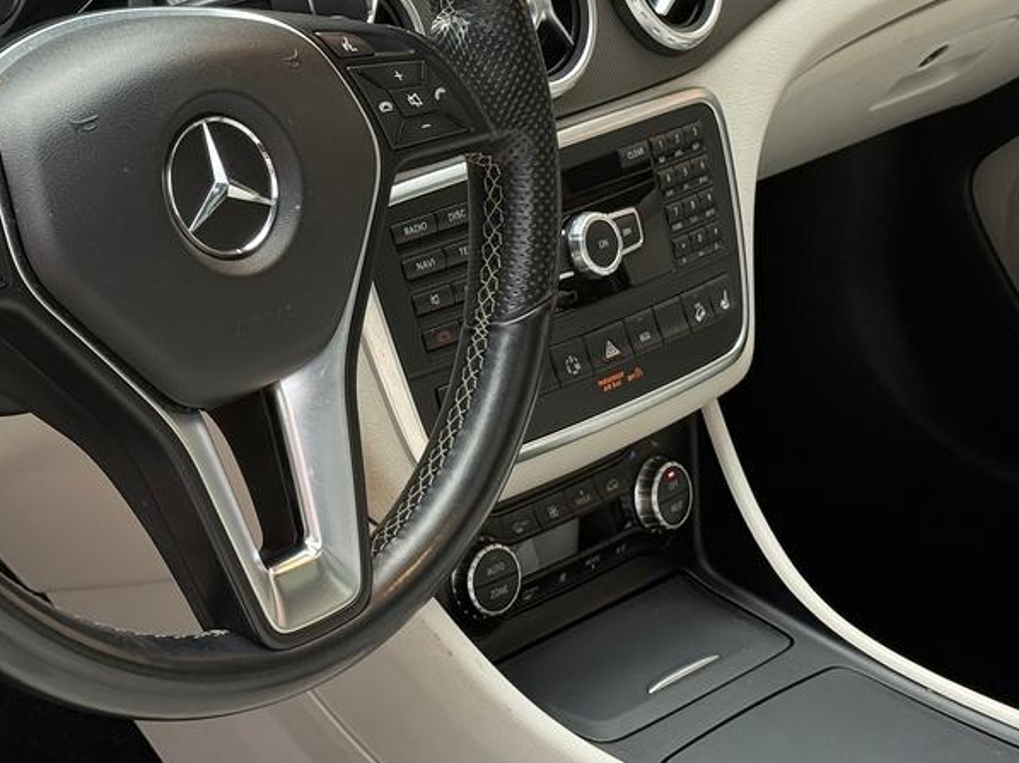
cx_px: 263
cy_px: 79
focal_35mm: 103
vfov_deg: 14.2
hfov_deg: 19.0
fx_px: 3030
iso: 160
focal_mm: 6.76
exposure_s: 1/154
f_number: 1.78
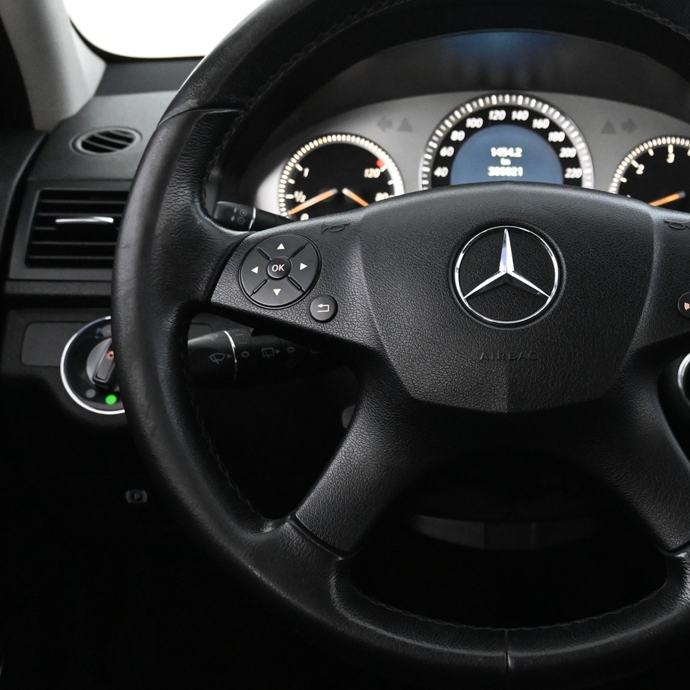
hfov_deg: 32.7
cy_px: 307
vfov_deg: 33.3
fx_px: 1153
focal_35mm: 51
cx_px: 510
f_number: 4
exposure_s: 1/40
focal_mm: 22.5
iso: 5000
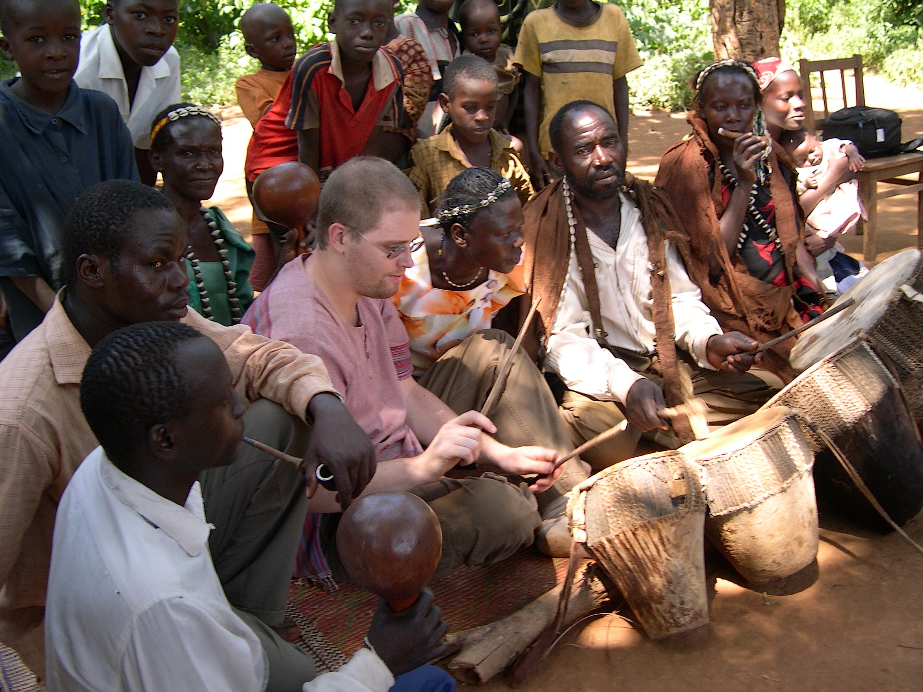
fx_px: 1013
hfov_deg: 49.0
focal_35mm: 38
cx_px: 462
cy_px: 346
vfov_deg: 37.7
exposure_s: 1/99.4
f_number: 2.8
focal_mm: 8
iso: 100
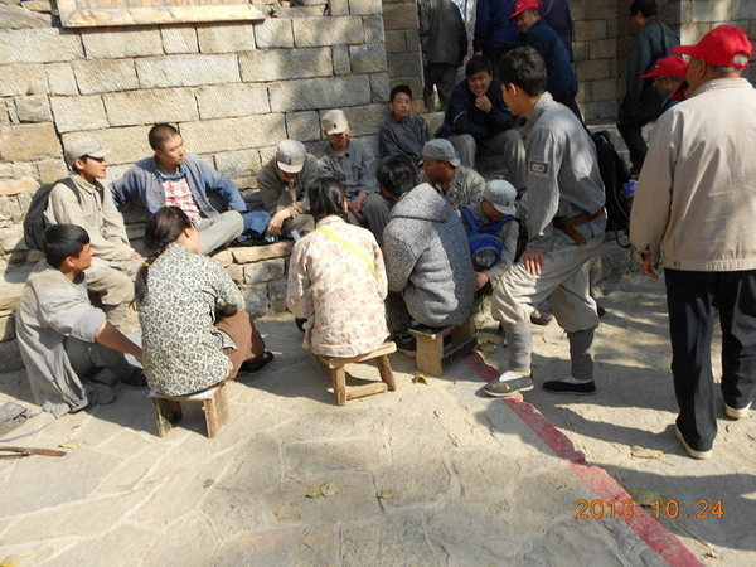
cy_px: 284
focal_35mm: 26
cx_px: 378
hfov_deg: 67.3
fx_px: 568
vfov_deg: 53.1
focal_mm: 4.6
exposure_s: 1/640
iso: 100
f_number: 3.2
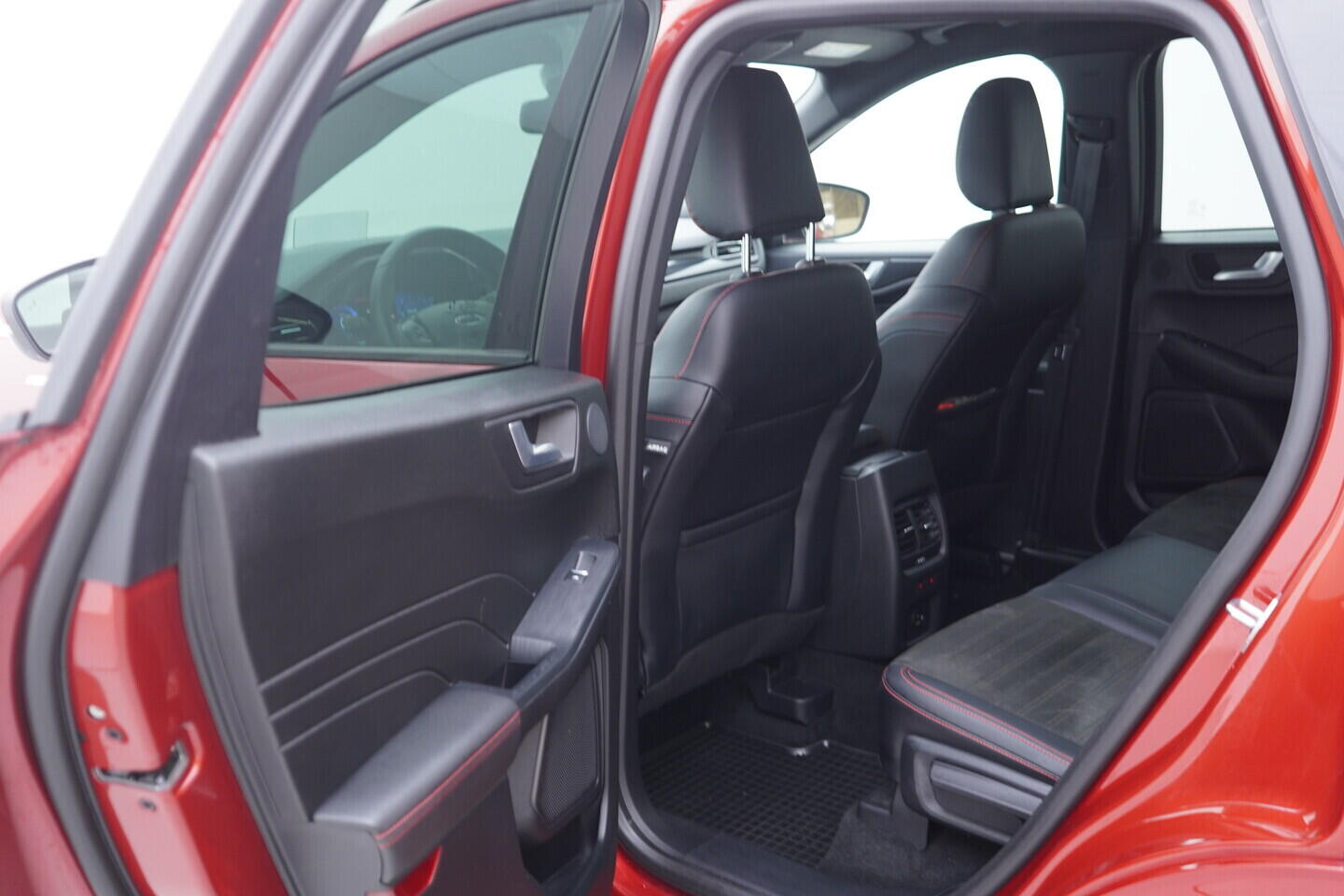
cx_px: 672
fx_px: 1344
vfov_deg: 36.9
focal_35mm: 36
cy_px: 448
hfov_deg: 53.1
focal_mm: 24
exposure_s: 1/40
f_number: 2.8
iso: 400
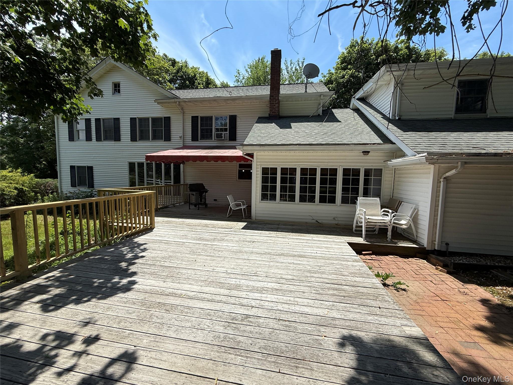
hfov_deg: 102.1
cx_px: 256
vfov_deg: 85.7
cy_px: 192
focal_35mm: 14
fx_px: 207
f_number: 2.2
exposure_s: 1/2092
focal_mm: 2.22
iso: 50
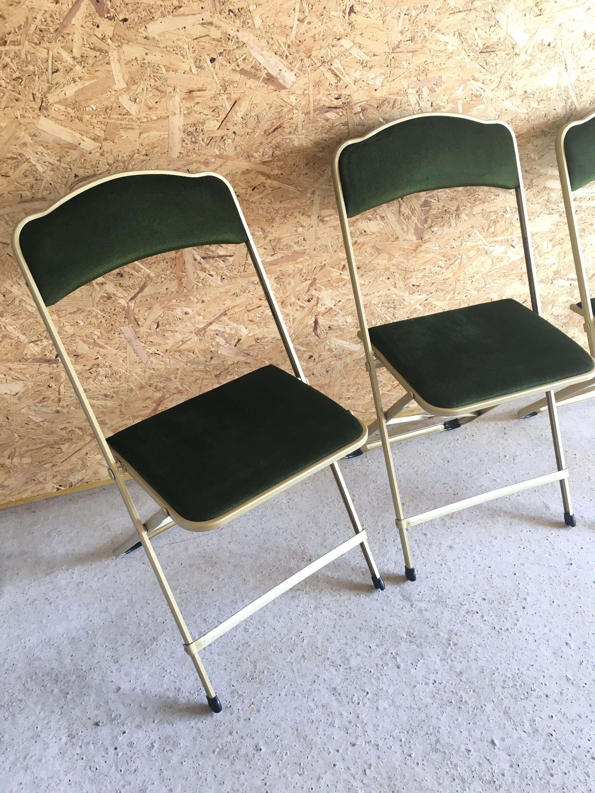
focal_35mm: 29
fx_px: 665
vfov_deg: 61.7
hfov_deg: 48.2
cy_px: 396
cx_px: 298
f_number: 2.2
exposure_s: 1/33
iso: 50
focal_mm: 4.15
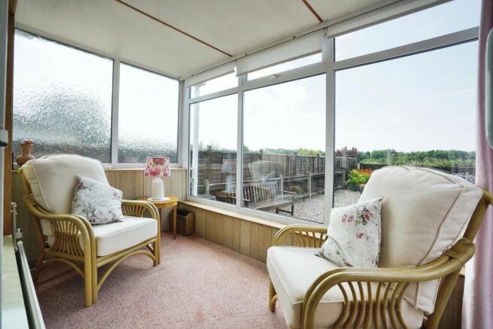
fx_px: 219
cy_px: 164
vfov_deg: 73.8
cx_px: 246
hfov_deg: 96.7
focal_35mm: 16
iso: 1000
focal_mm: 16
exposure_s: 1/1000
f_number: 10
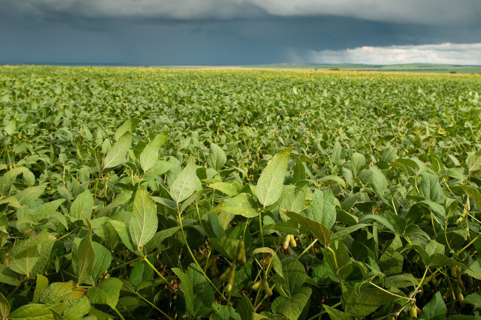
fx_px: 480
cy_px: 160
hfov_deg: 53.2
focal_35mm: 36
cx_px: 240
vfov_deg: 36.8
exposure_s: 1/250
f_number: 9
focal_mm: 24
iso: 250
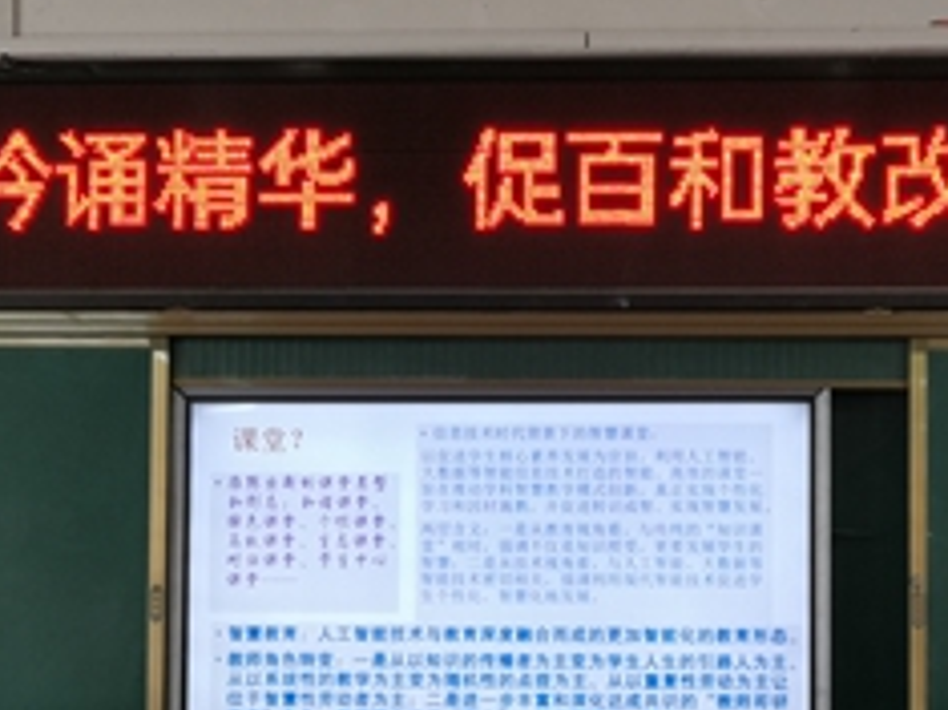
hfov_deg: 16.4
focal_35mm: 120
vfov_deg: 12.3
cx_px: 496
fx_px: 3285
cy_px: 484
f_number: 1.8
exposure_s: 1/60
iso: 80
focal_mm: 5.58
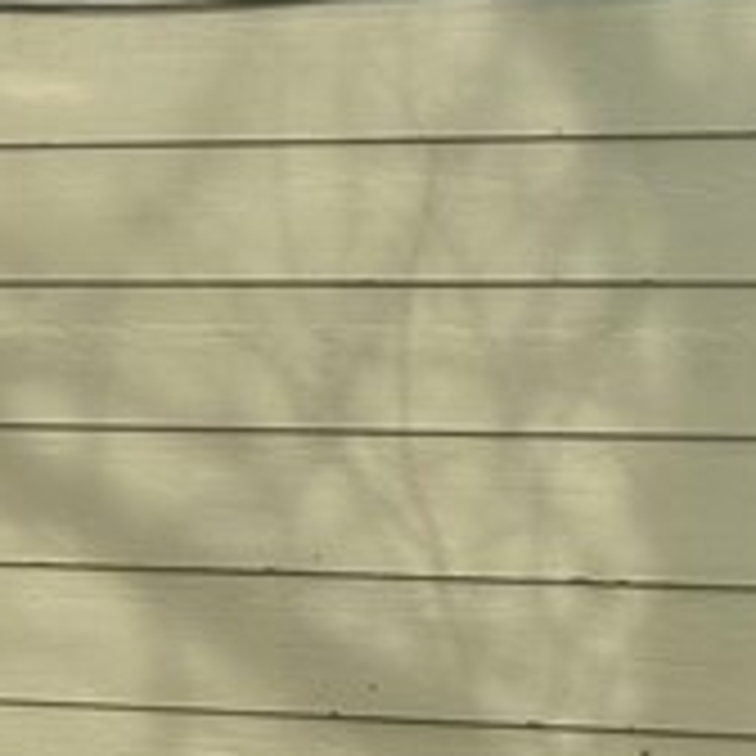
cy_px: 320
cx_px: -482
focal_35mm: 129
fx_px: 3187
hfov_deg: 12.6
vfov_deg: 13.5
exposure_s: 1/2469
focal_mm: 6.86
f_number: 1.78
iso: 80
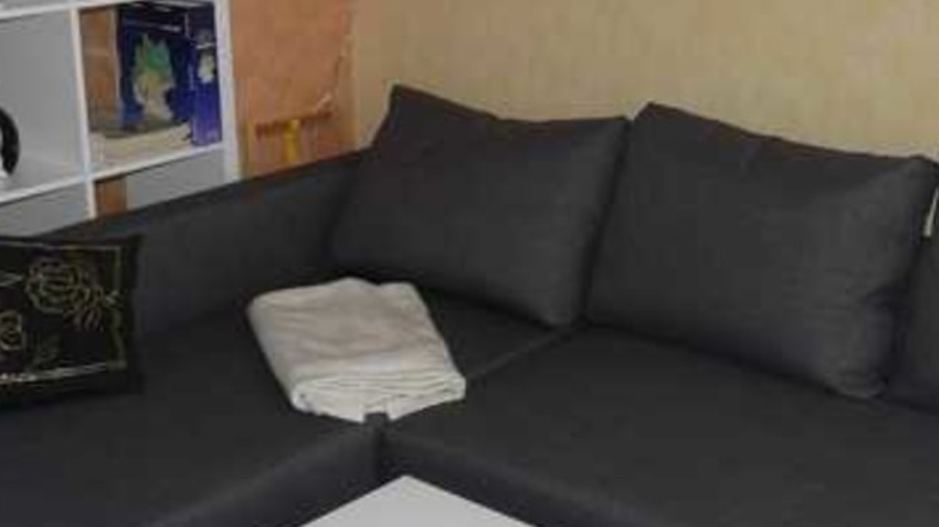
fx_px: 1369
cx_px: 613
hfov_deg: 37.5
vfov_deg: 21.7
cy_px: 162
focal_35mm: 55
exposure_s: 1/30
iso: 100
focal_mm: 4.6
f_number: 2.8
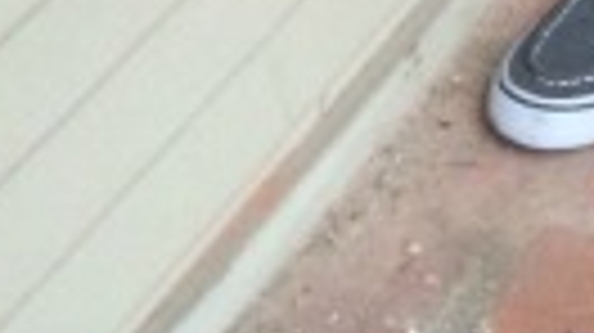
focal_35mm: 165
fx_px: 2597
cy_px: -1051
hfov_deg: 12.4
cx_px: 918
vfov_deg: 6.0
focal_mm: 4.12
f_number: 2.2
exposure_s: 1/30
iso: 250
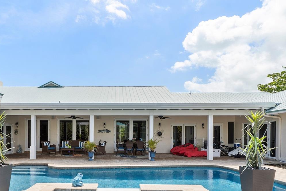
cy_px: 135
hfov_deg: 73.2
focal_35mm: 24
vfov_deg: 51.6
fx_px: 191
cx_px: 120
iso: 100
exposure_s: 1/160
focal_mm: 10
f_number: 11
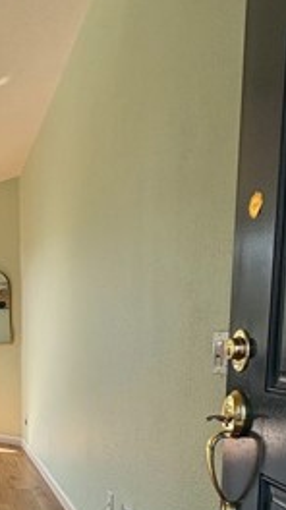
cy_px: 411
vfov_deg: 50.6
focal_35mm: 37
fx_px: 500
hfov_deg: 27.6
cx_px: -68
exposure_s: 1/201
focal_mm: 2.22
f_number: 2.2
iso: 50
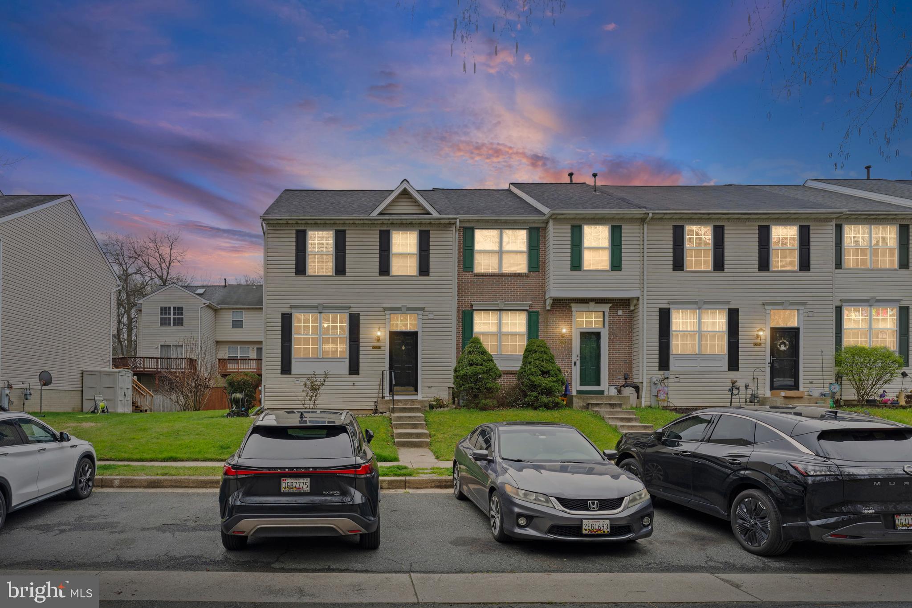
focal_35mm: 22
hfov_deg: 78.6
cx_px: 456
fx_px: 557
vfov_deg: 57.2
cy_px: 304
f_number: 9
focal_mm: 22
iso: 200
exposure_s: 1/15
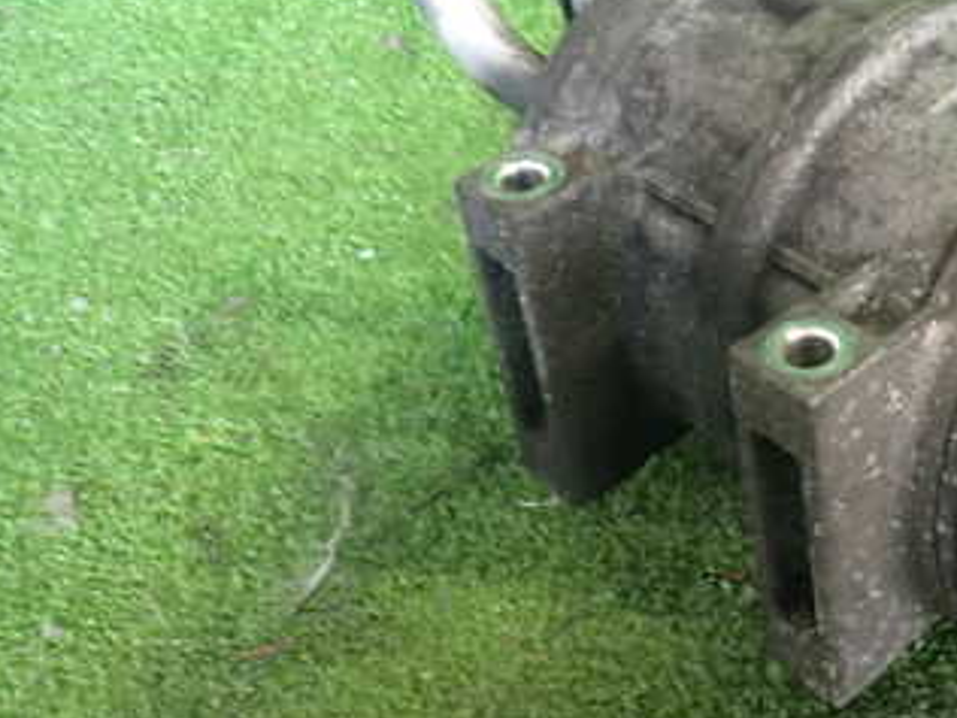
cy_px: 276
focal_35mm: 57
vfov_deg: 25.6
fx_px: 1576
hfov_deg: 32.0
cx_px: 875
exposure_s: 1/30
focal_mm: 5.4
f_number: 2.3
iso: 400
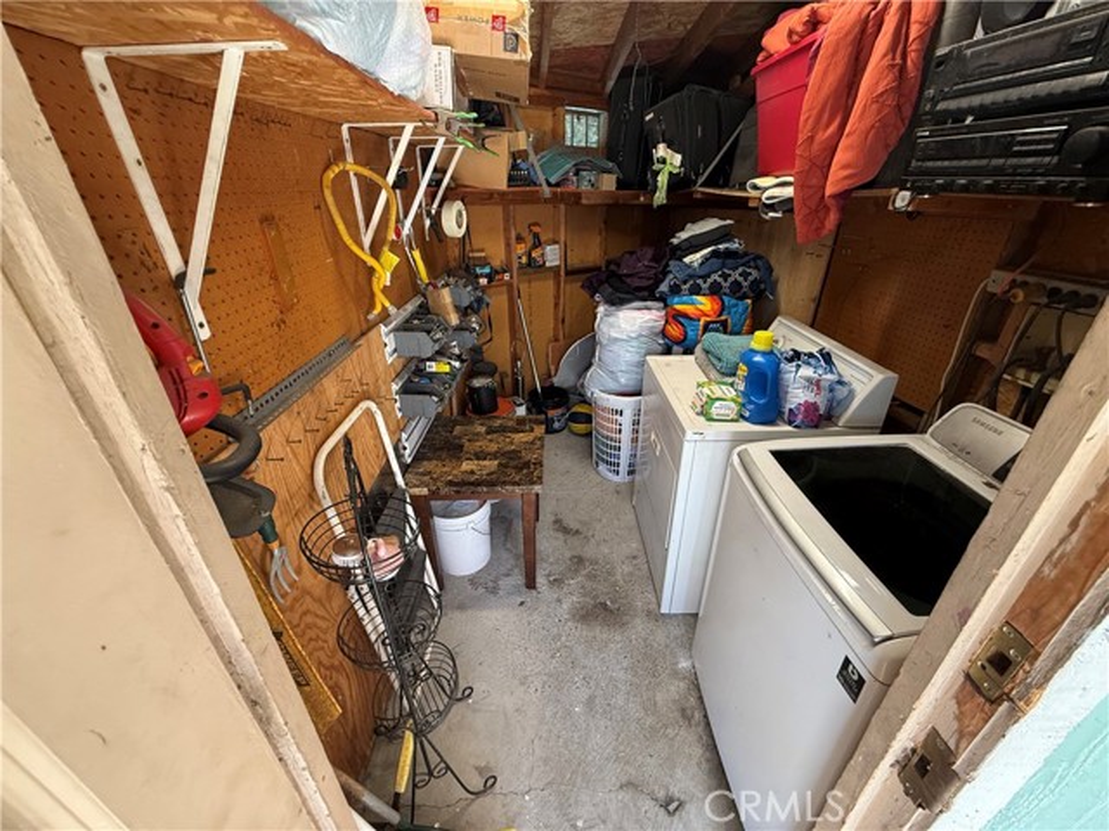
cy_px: 416
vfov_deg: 85.7
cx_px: 554
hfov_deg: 102.1
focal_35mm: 14
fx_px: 449
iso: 250
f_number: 2.2
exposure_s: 1/120
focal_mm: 2.22
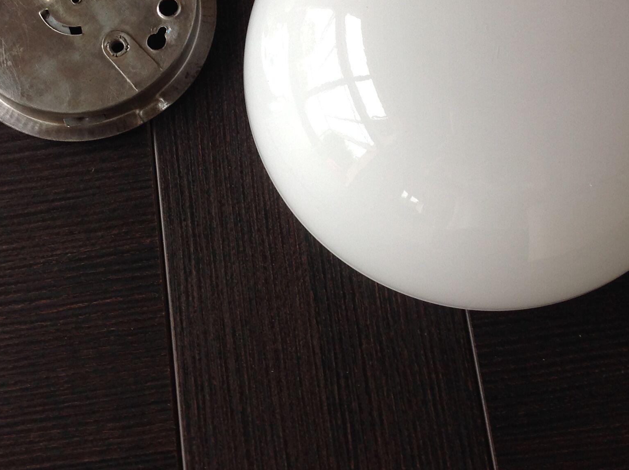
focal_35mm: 59
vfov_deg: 24.3
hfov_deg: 32.7
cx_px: 275
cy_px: 93
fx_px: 1070
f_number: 2.4
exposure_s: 1/30
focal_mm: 4.28
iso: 64
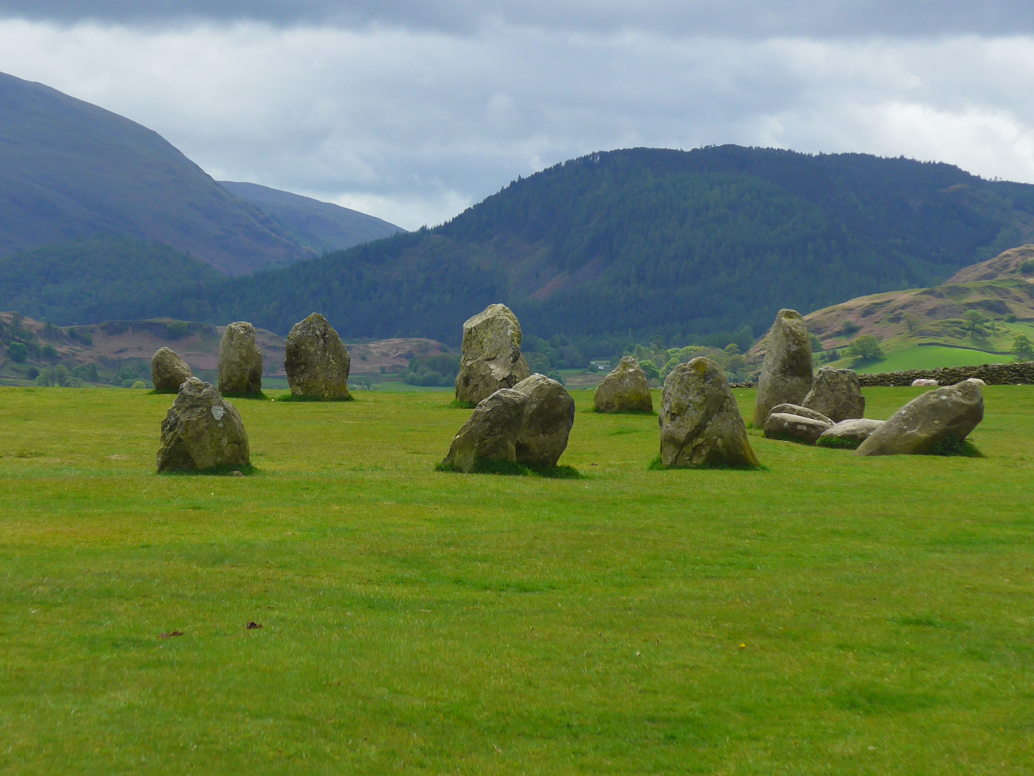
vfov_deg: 12.8
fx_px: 3465
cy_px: 325
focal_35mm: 116
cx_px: 392
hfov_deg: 16.9
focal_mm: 16
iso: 80
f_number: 4.4
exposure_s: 1/500
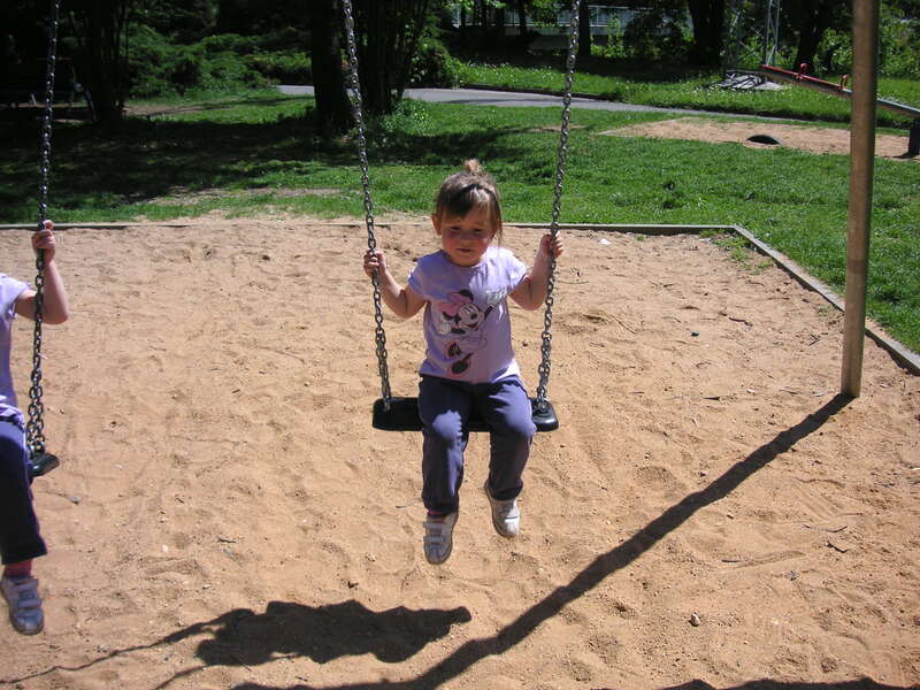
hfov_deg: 50.1
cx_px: 460
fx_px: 983
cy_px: 345
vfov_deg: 38.7
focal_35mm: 37
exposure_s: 1/180
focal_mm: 6.1
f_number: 6.7
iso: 50
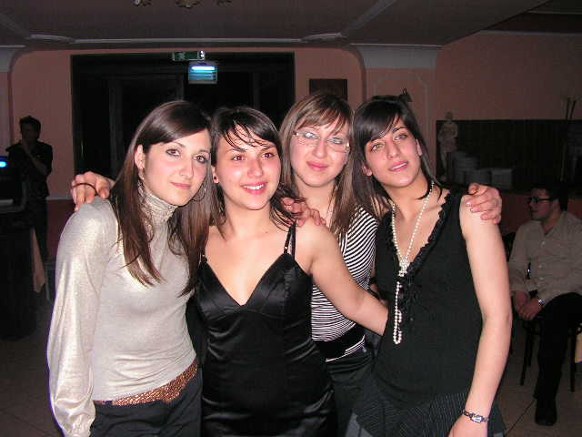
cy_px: 218
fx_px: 605
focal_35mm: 36
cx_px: 291
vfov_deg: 39.7
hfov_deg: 51.4
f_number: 3.2
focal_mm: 6
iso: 200
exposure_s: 1/40
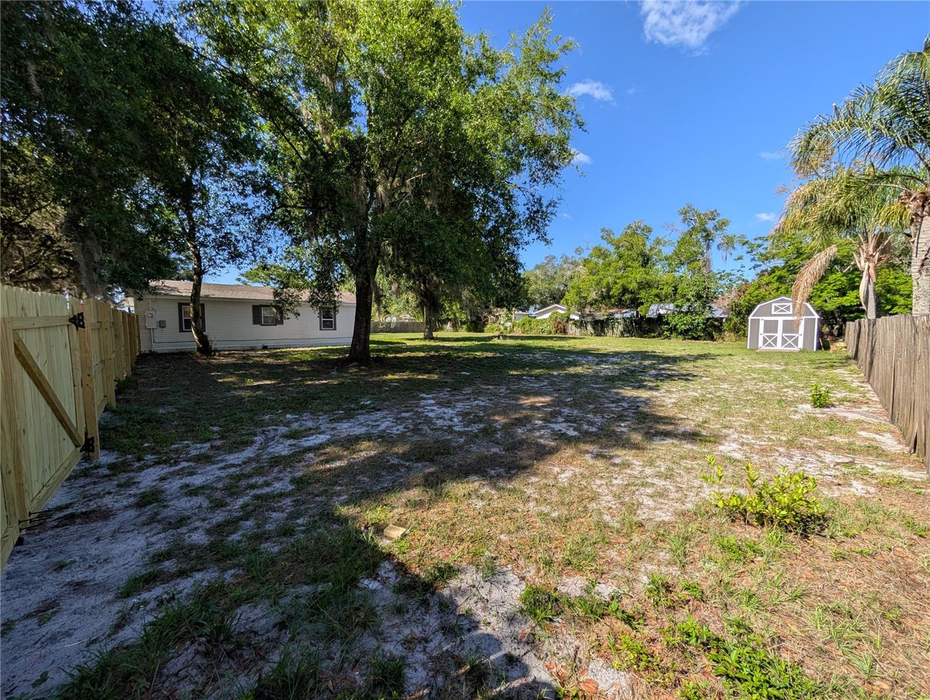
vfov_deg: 94.6
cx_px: 465
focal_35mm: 12
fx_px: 323
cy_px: 350
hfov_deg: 110.5
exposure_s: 1/2016
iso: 52
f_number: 1.7
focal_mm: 2.02
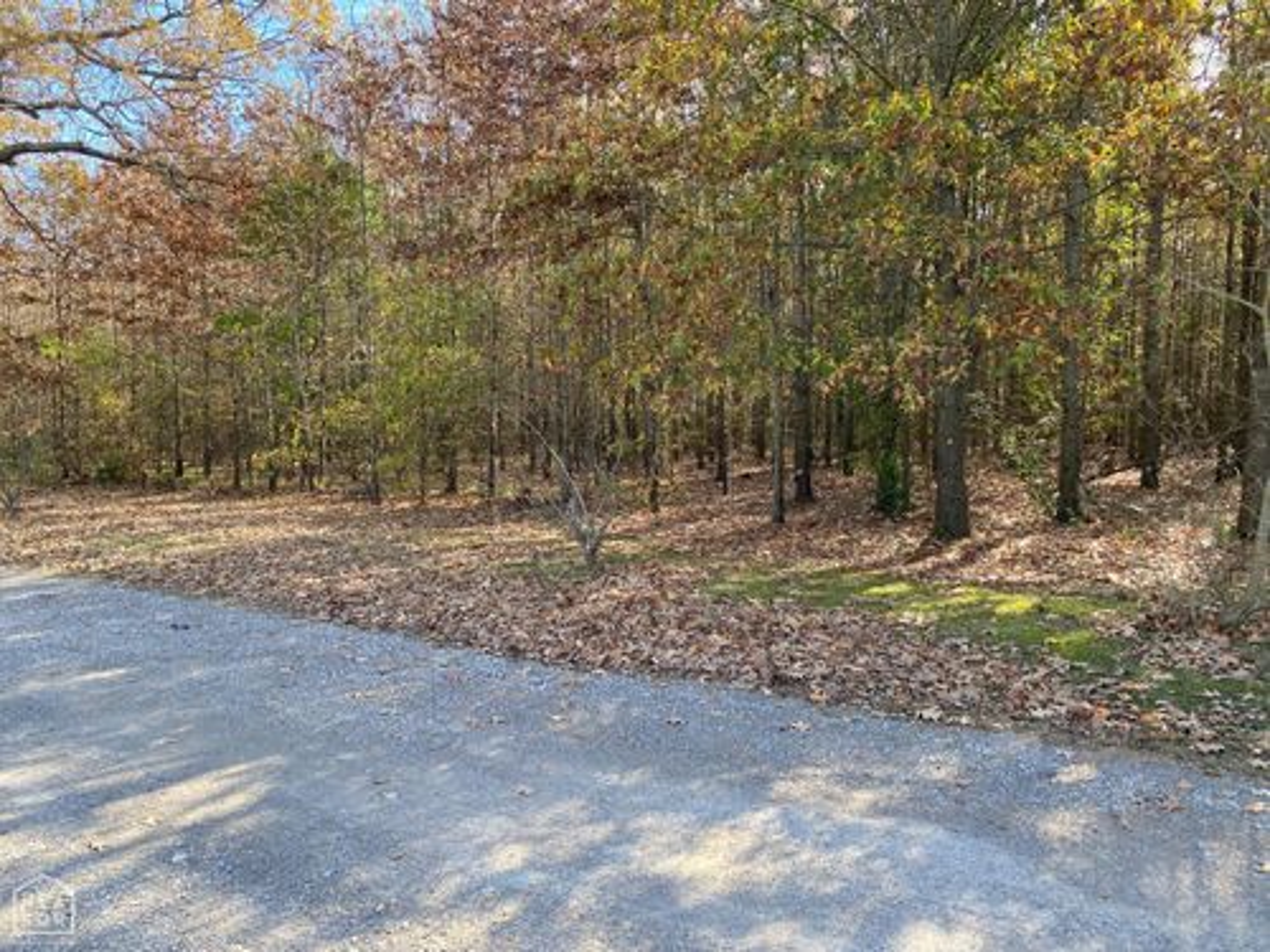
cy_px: 476
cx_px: 635
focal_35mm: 26
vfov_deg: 53.1
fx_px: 954
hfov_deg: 67.3
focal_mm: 4.25
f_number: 1.8
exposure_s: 1/235
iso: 32
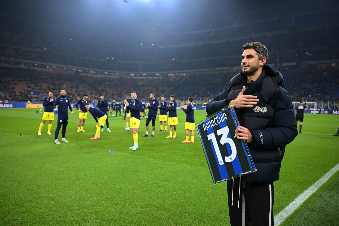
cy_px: 113
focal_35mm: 31
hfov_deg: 60.3
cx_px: 170
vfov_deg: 42.3
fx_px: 292
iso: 2000
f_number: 4
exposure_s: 1/800
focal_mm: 31
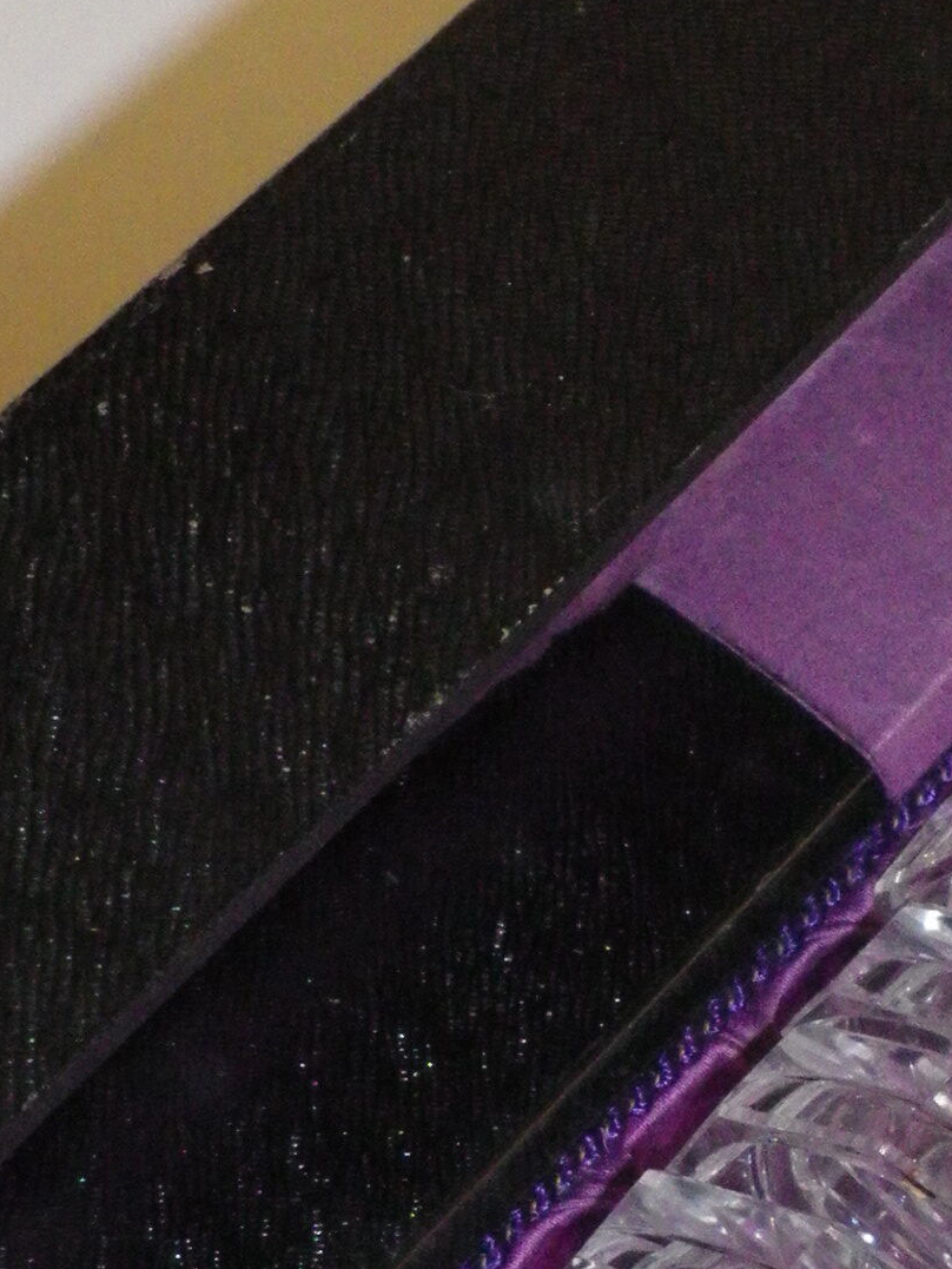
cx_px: 633
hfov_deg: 14.2
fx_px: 3813
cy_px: 1229
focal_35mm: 104
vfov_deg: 18.5
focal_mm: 4.9
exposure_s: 1/60
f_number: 2.6
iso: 320
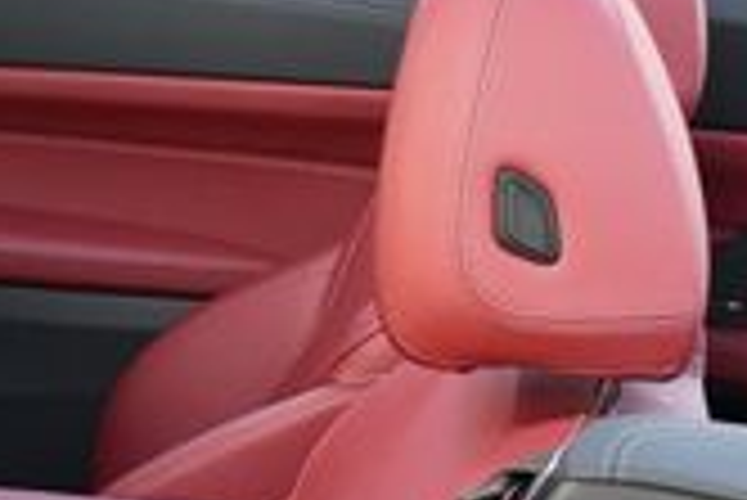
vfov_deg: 8.8
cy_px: 694
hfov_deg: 13.0
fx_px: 3198
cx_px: -171
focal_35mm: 154
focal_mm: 20
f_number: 4.5
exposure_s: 1/250
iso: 400
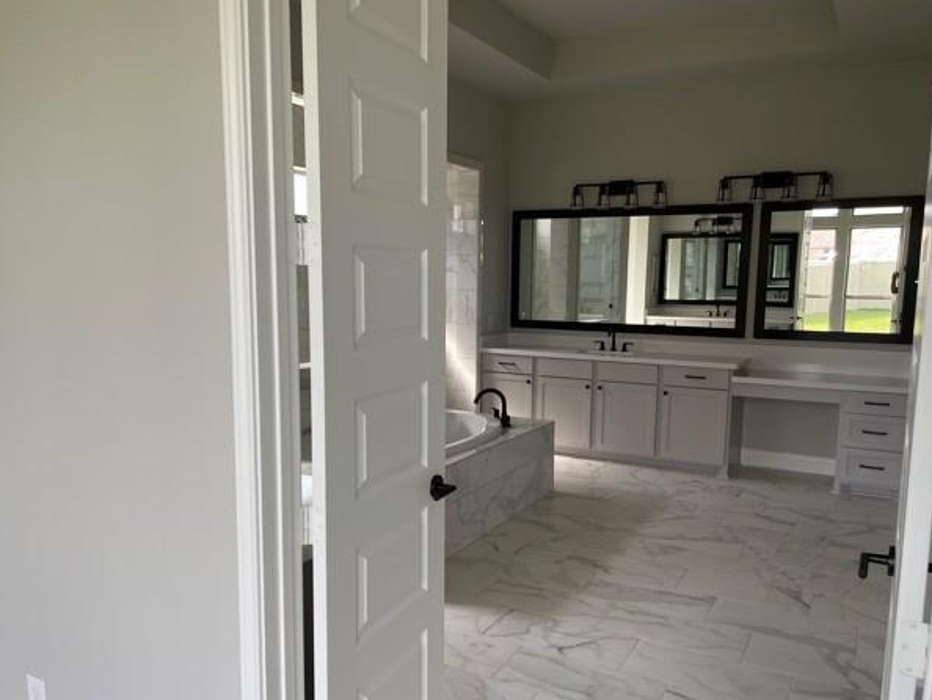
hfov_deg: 63.4
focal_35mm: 28
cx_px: 463
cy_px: 375
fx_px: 754
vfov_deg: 49.7
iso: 40
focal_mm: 4.2
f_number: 1.6
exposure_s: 1/121
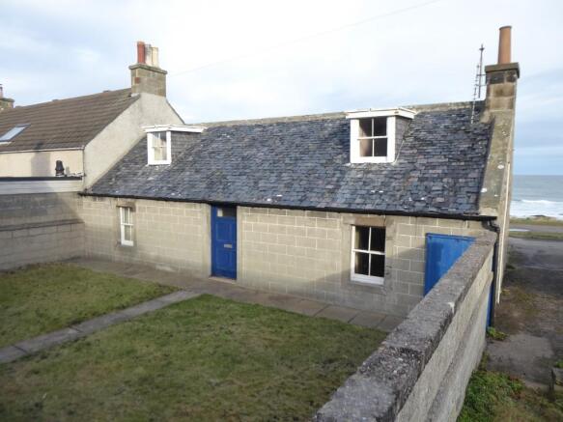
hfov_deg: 69.4
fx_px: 407
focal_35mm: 25
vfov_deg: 54.9
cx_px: 282
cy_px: 211
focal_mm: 4.3
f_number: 3.3
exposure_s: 1/250
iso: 125
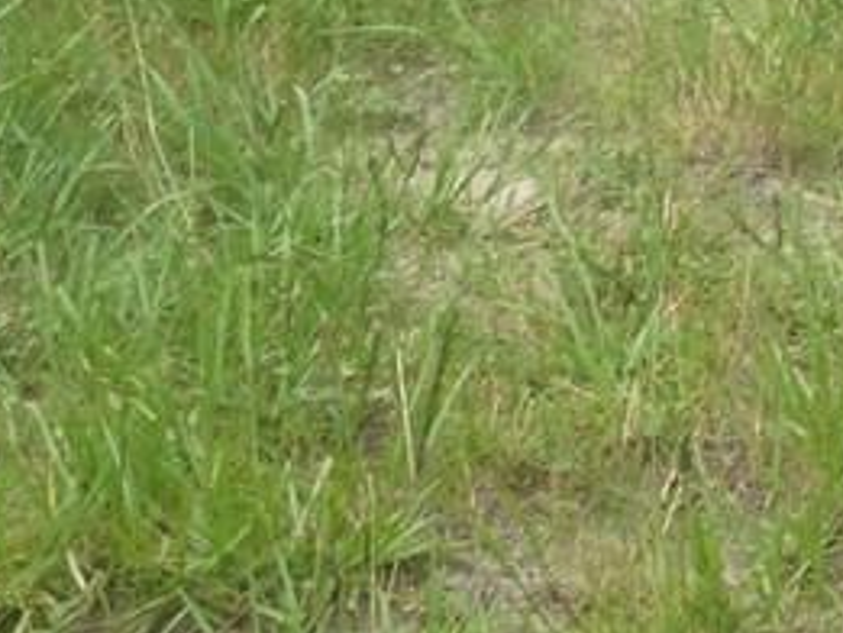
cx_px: 1298
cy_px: -985
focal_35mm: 153
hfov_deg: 12.2
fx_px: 3728
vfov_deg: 8.7
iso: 100
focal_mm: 4.5
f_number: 3.9
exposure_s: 1/160
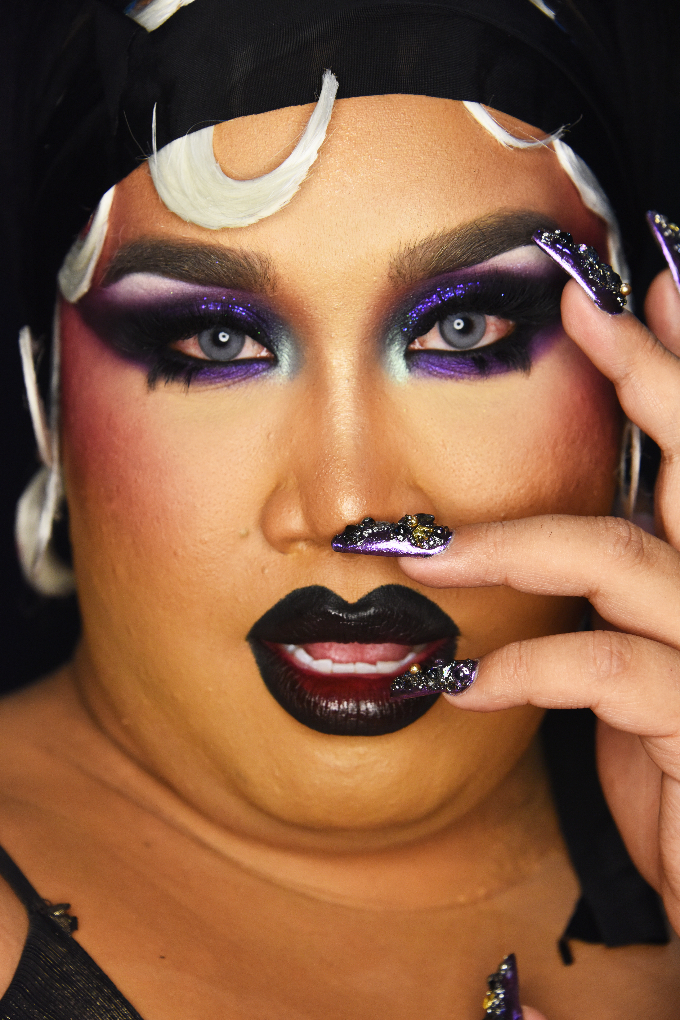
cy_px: 510
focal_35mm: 116
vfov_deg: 17.6
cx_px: 340
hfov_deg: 11.8
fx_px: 3284
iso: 2000
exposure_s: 1/125
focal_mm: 116
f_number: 7.1
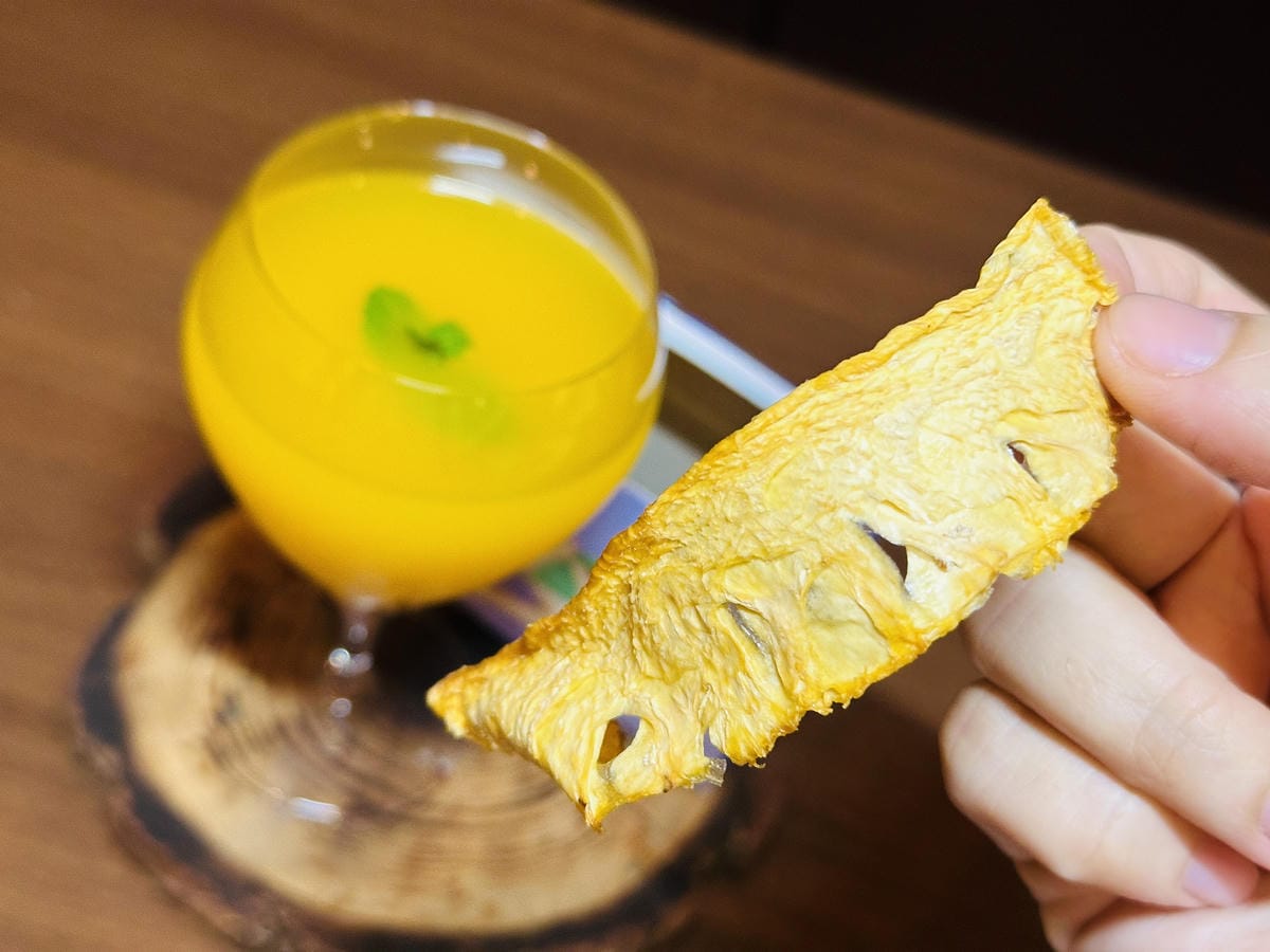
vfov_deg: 30.3
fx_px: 1761
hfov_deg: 39.7
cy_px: 476
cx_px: 635
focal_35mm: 48
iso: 250
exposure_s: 1/40
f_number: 1.78
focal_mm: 6.86
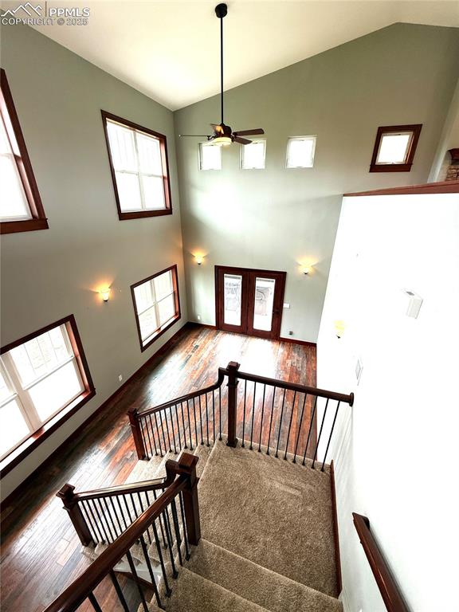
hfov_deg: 85.7
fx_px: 248
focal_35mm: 14
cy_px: 306
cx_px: 230
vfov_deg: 102.1
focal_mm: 2.22
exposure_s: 1/120
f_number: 2.2
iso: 160
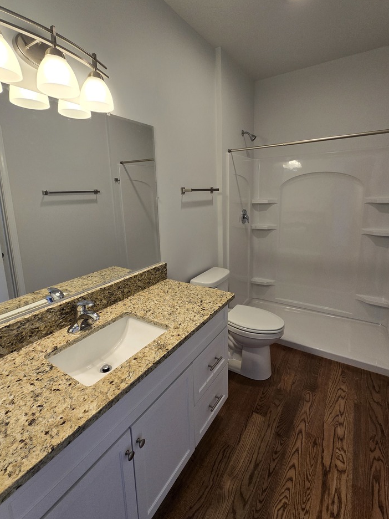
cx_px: 199
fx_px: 225
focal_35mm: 15
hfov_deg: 81.7
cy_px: 244
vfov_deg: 98.1
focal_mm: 2.2
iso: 100
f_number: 2.2
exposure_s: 1/120
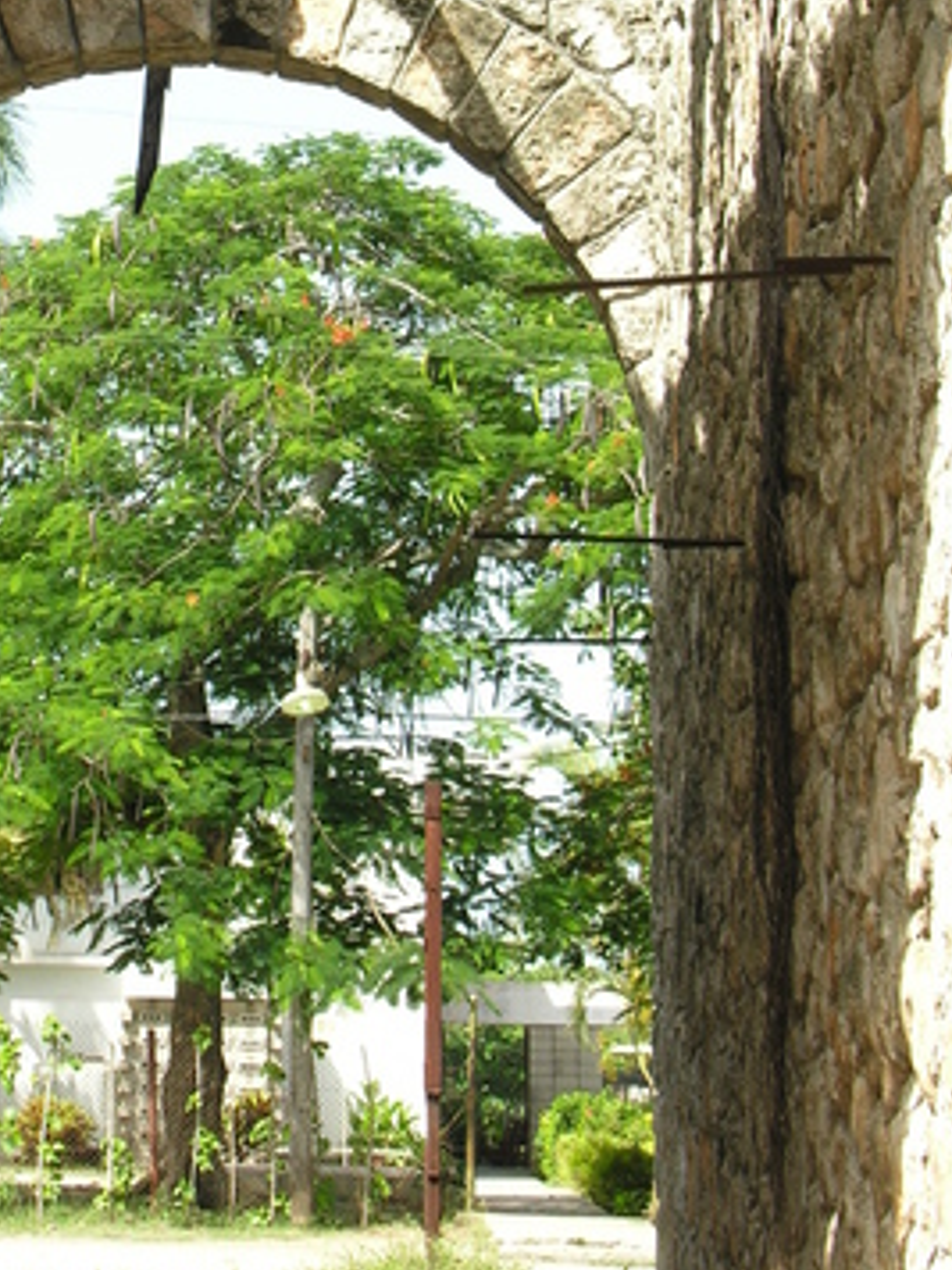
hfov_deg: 12.7
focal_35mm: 116
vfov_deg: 16.8
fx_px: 4254
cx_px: 73
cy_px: 175
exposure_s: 1/102
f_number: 5
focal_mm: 15
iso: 50
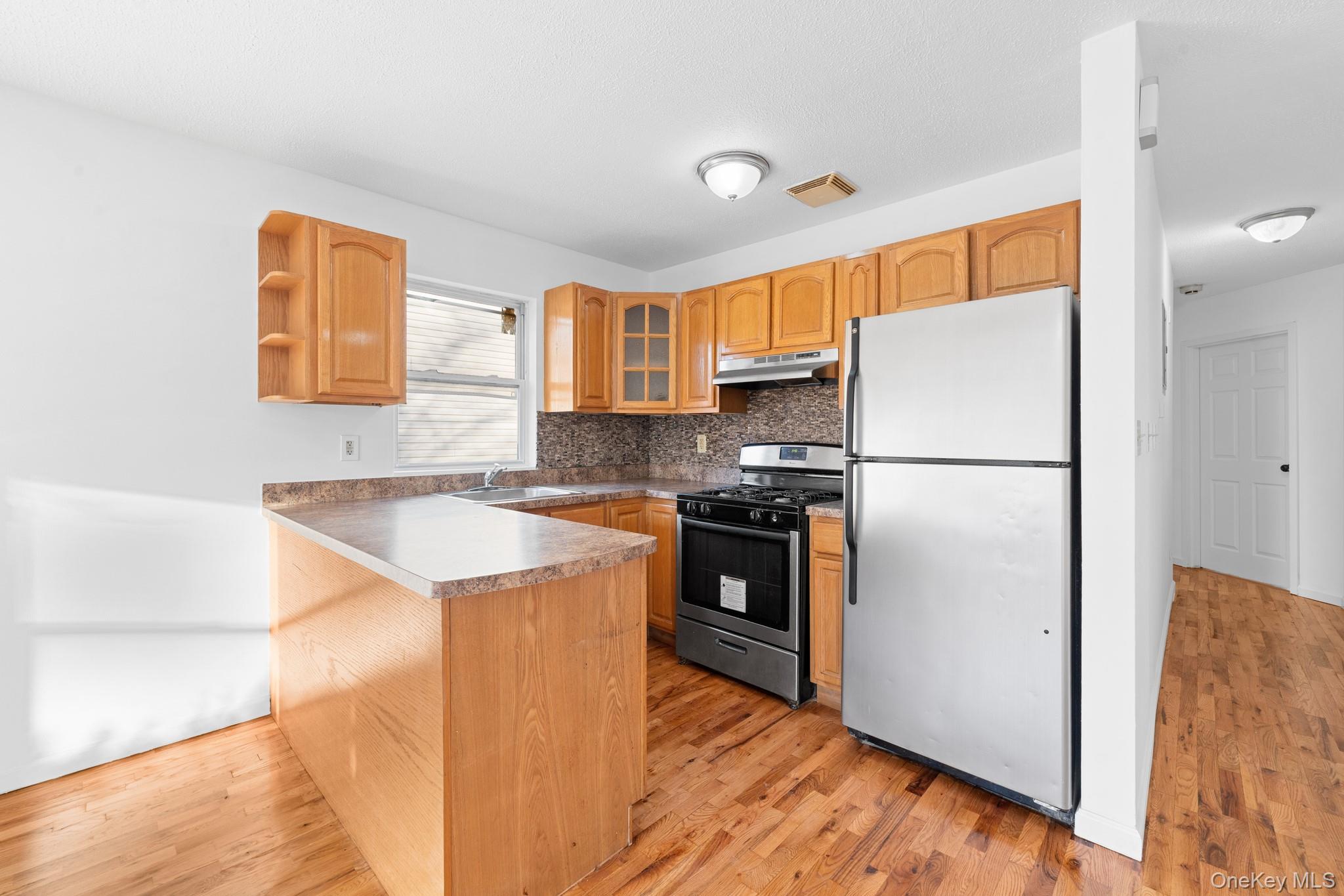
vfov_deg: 81.2
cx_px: 672
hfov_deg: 104.3
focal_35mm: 14
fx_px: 523
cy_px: 448
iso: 320
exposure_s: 1/4
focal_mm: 14
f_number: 10
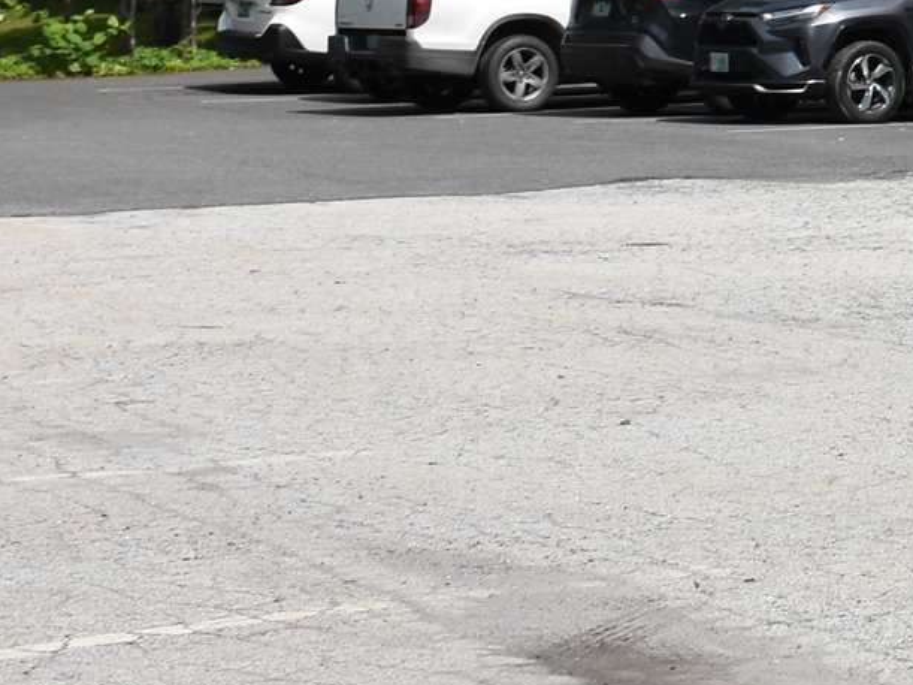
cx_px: 1792
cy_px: -514
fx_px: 3824
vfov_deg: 9.7
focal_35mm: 145
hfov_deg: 12.2
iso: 160
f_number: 8
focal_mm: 20
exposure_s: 1/500
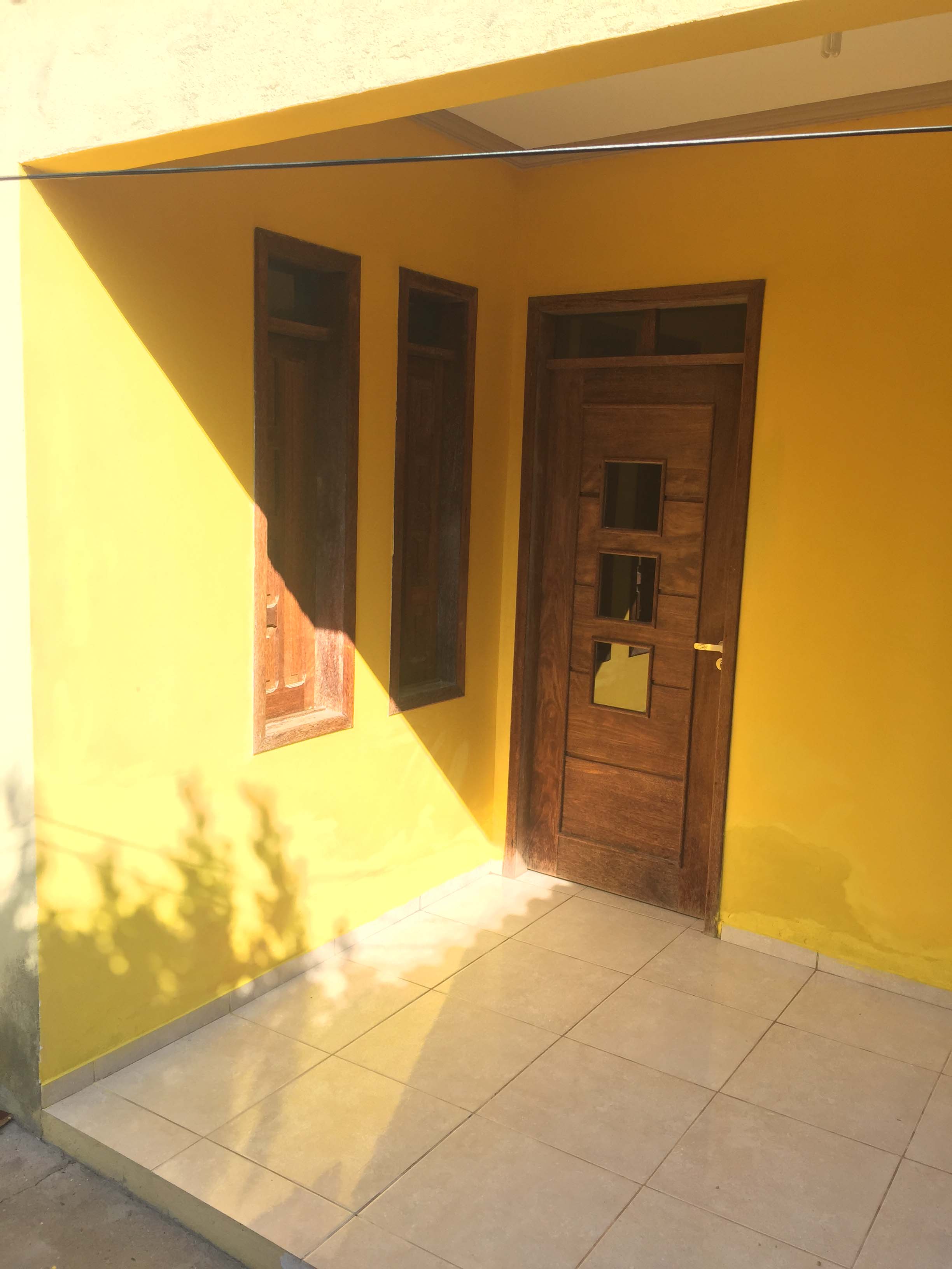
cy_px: 634
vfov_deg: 61.7
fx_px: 1063
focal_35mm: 29
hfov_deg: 48.2
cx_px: 476
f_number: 2.2
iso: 32
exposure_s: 1/549
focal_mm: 4.15
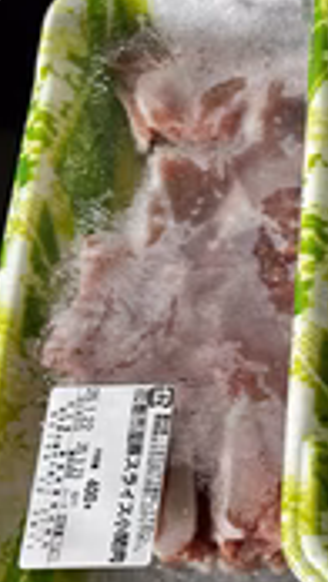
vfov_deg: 31.9
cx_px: 643
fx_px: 1004
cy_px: 415
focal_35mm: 65
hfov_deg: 15.2
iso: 64
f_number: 1.5
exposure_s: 1/121
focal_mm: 5.7
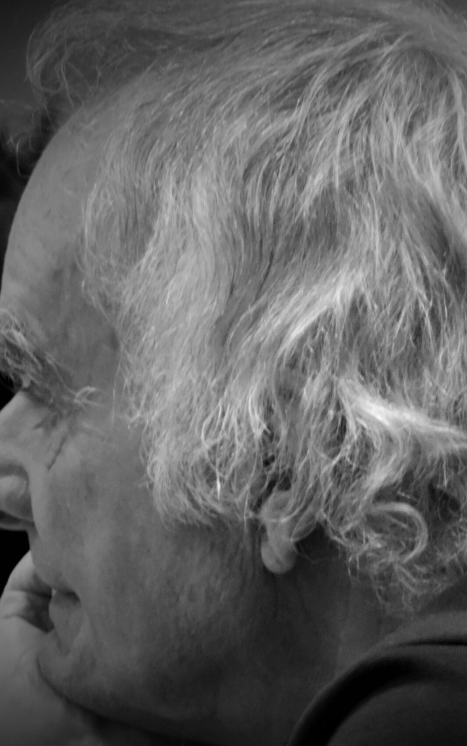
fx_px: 8667
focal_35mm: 426
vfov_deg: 4.9
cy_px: 372
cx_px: 414
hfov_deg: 3.1
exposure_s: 1/60
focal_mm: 185
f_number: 6.3
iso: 3200
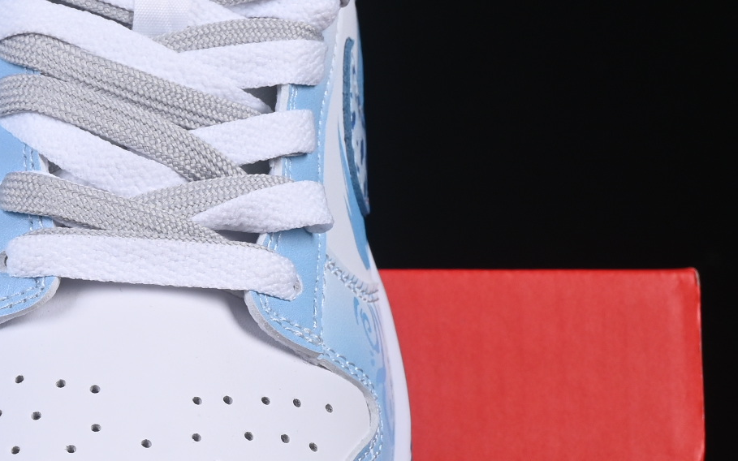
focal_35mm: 234
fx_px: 4706
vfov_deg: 5.6
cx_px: -157
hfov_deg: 8.9
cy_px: 331
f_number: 8
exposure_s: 1/80
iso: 160
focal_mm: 50
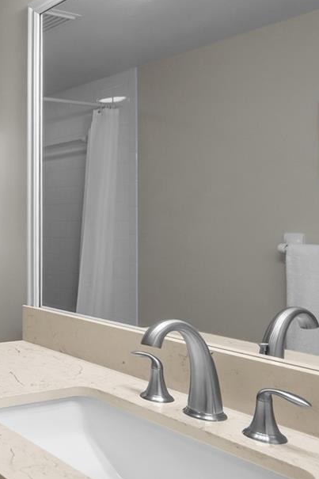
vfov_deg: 51.9
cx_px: -118
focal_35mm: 37
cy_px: 245
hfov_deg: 28.1
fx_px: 492
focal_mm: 14
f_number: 4
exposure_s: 1/250
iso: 400
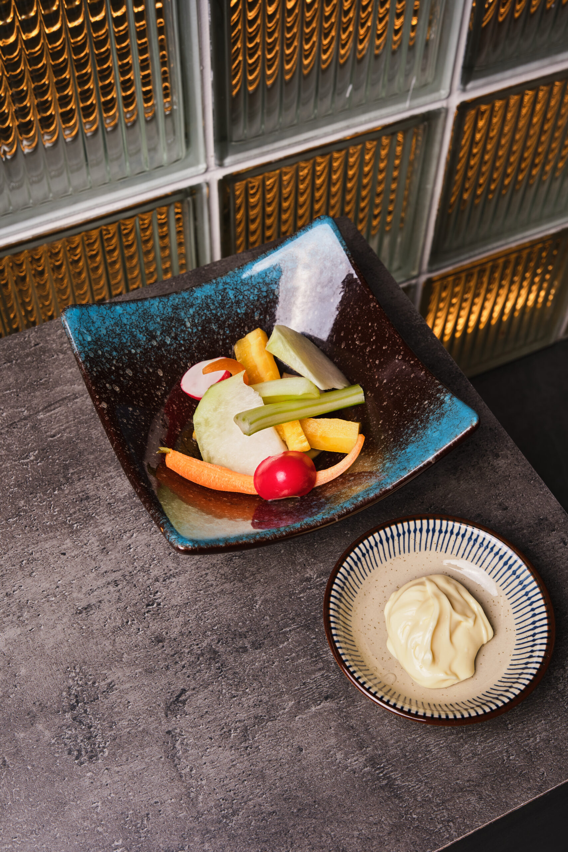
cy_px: 426
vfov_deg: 43.6
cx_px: 284
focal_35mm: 45
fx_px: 1065
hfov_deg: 29.9
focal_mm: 30.2
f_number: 8
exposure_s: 1/160
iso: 64
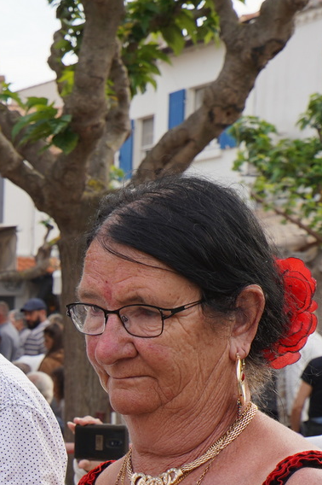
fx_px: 1491
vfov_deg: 17.9
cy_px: 503
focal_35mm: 111
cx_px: -198
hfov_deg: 11.7
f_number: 7.1
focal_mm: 35
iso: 125
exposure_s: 1/160
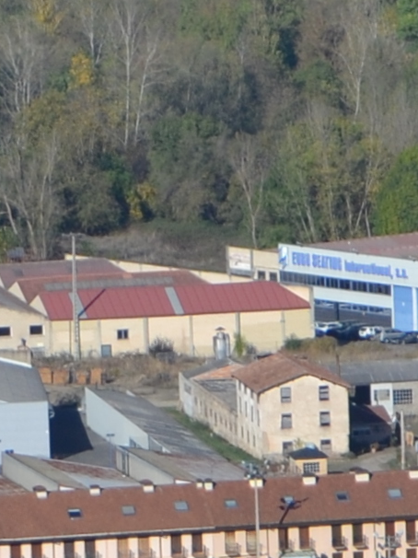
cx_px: 1518
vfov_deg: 2.0
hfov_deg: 1.5
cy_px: -467
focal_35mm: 1009
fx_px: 16257
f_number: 8
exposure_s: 1/400
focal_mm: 92
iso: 100
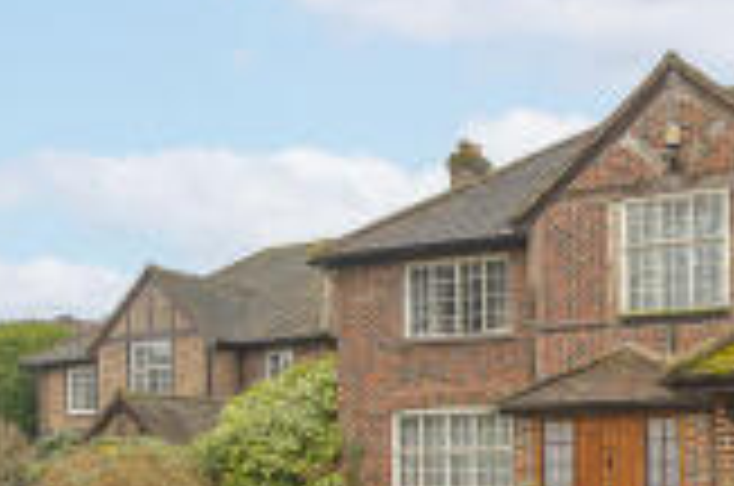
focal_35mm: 41
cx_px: 693
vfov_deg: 31.9
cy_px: 367
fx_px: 834
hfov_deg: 42.5
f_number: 5.6
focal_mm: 14
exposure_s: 1/100
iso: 500
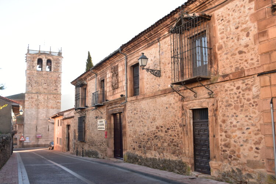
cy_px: 92
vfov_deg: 40.0
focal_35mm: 33
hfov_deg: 57.2
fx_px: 253
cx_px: 138
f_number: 5.6
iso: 100
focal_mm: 22
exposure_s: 1/50
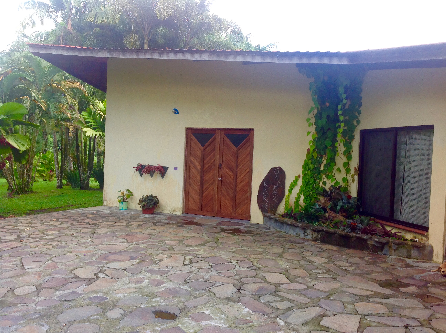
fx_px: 450
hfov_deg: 52.7
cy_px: 166
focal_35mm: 35
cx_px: 223
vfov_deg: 40.6
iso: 50
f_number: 2.4
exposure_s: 1/179
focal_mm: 4.28
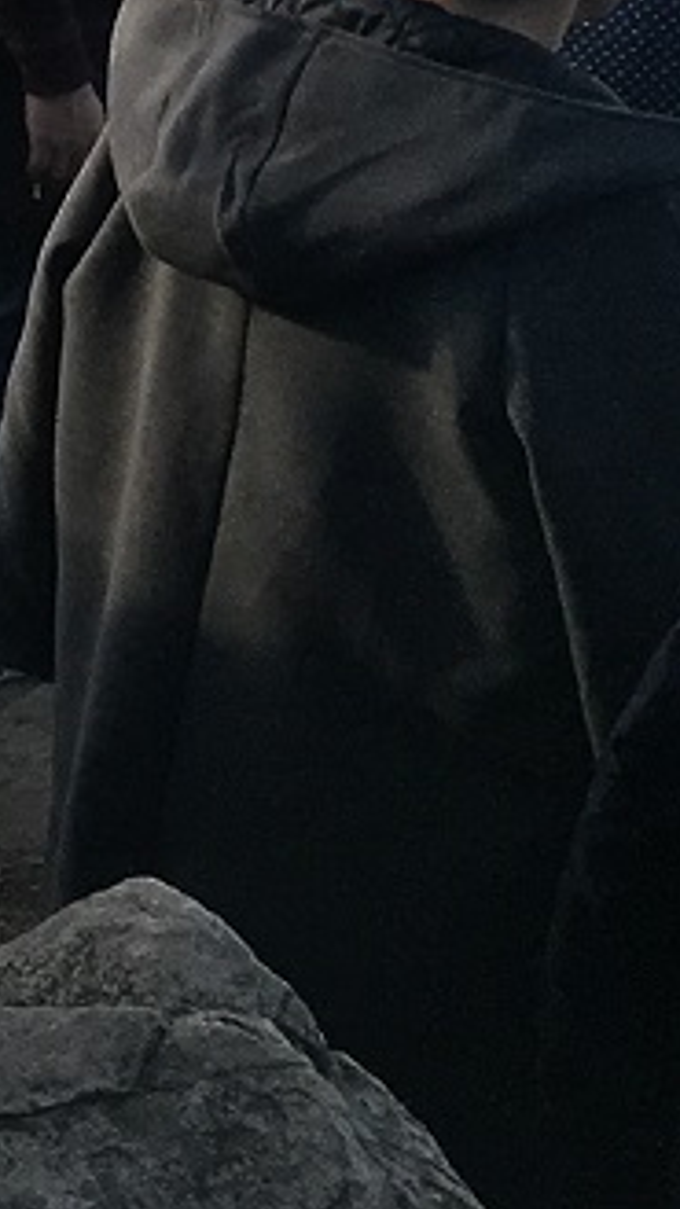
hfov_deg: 6.4
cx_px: -1994
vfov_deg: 12.9
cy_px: -757
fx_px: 4970
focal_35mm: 155
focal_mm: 4.15
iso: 25
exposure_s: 1/705
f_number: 2.2
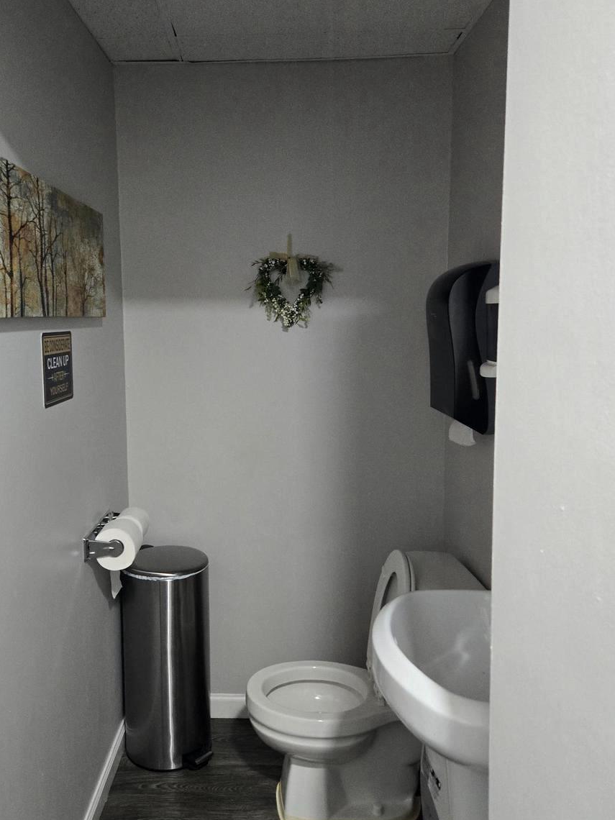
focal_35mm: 31
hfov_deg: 45.2
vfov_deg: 58.3
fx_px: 734
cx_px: 241
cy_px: 401
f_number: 1.8
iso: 1000
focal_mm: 5.4
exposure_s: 1/120
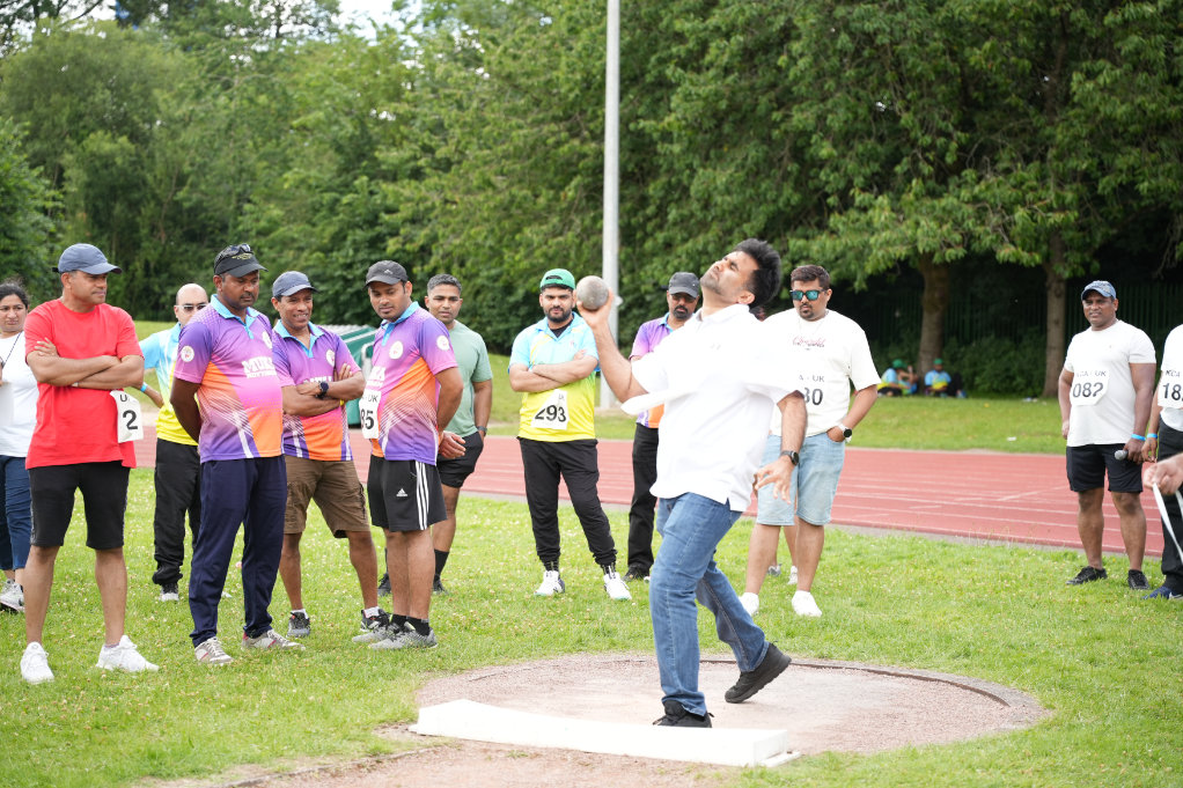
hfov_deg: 30.9
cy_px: 394
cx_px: 592
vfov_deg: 20.9
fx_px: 2139
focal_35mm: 65
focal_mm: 65.1
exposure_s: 1/640
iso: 250
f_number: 2.8
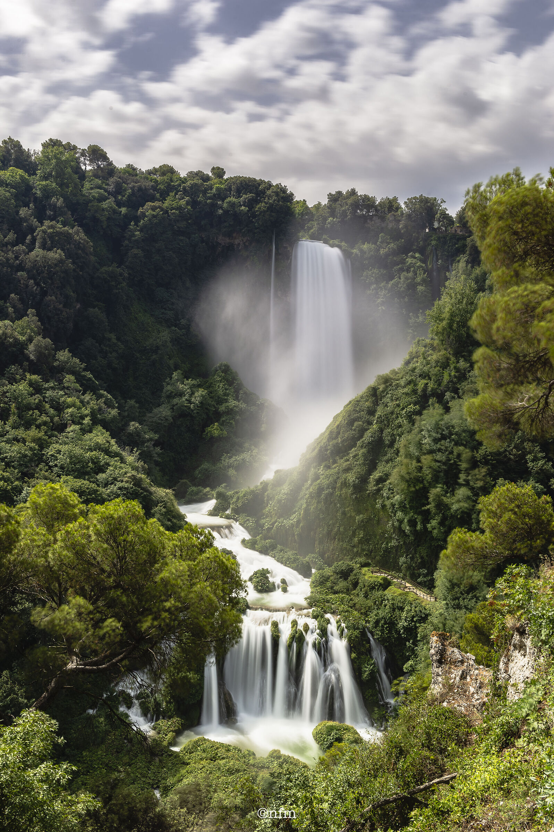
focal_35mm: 35
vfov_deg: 54.5
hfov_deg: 37.8
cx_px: 277
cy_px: 416
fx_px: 809
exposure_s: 13
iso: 50
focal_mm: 35
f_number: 13
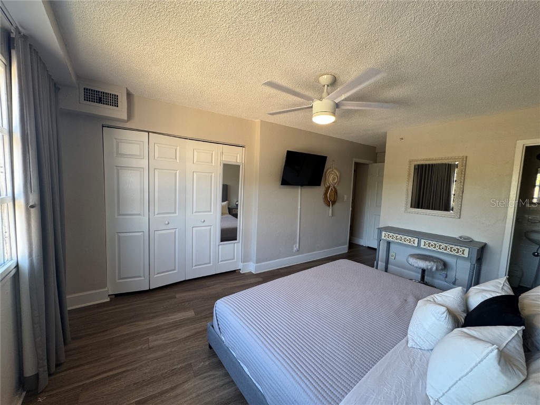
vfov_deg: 85.7
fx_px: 218
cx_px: 270
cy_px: 202
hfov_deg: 102.1
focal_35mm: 14
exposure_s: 1/120
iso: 160
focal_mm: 2.22
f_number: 2.2
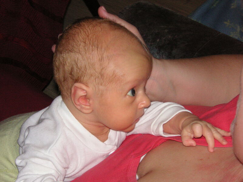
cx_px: 122
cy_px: 91
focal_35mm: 76
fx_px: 534
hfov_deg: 25.7
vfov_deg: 19.4
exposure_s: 1/90
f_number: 4.4
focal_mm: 12.6
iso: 160
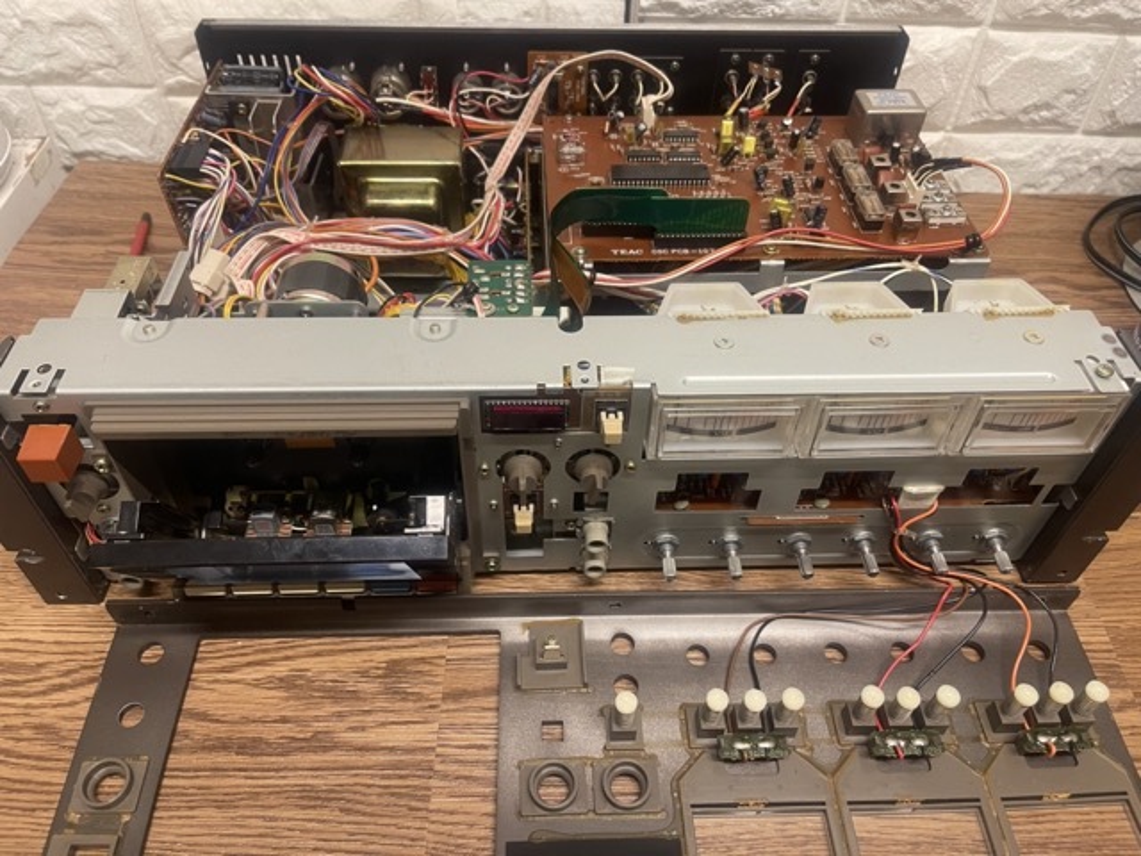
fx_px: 824
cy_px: 428
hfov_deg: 69.4
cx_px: 570
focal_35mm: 25
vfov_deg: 54.9
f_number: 1.6
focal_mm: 5.1
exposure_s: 1/50
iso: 200
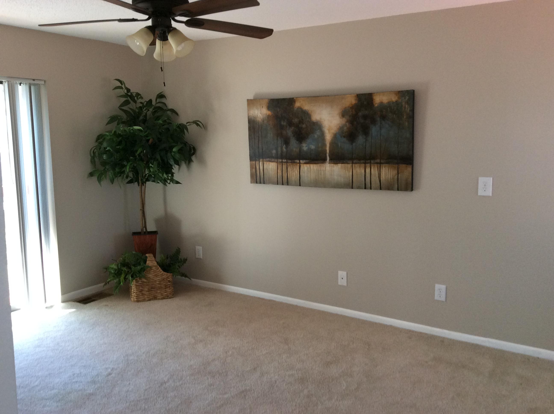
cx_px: 277
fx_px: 511
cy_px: 207
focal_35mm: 32
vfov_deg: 44.1
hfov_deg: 56.9
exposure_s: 1/24
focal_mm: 3.3
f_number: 2.4
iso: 80
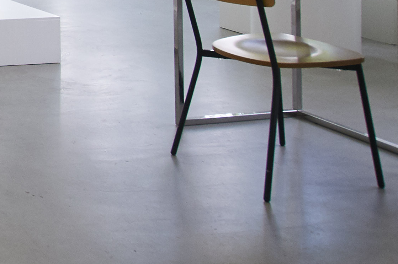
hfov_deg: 21.1
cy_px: -184
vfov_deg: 16.9
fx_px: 762
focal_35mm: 69
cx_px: -298
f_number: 5.6
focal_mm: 12
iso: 400
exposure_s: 1/60
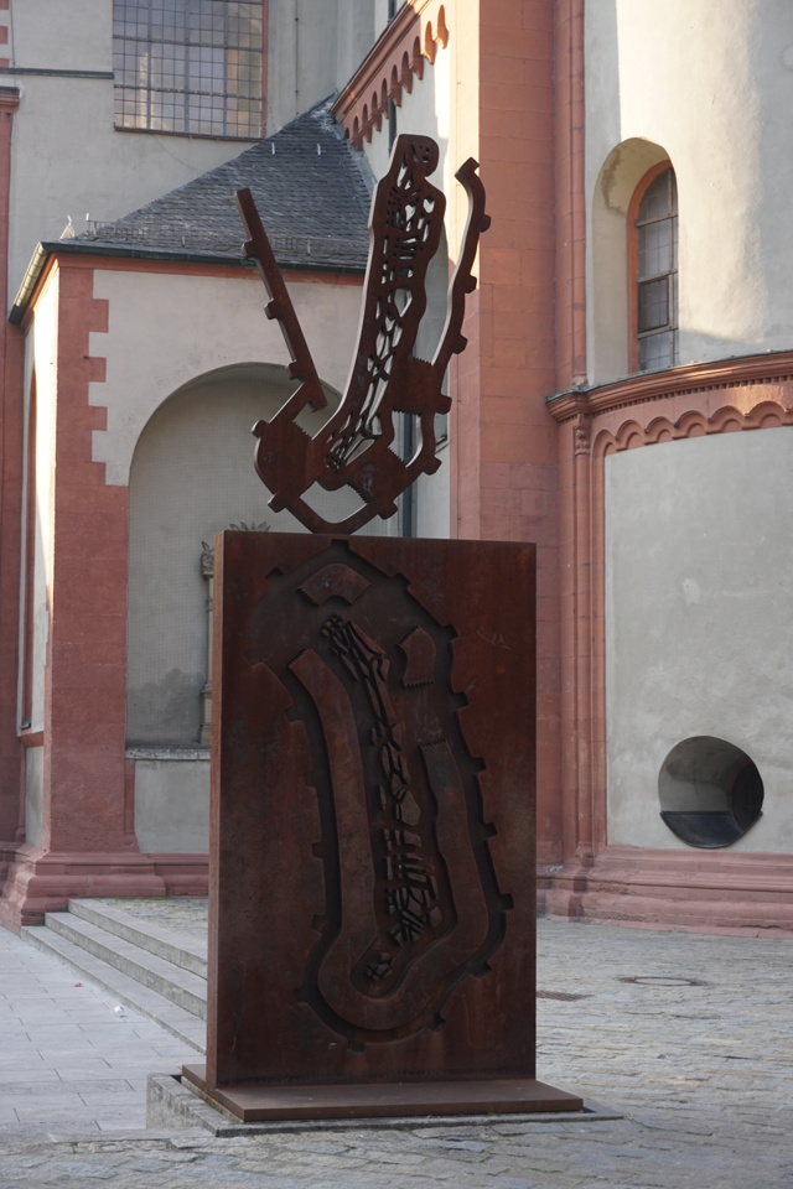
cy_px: 594
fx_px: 2131
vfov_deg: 31.2
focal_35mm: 64
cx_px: 396
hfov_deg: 21.1
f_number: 5.6
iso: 320
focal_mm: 43
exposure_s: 1/160
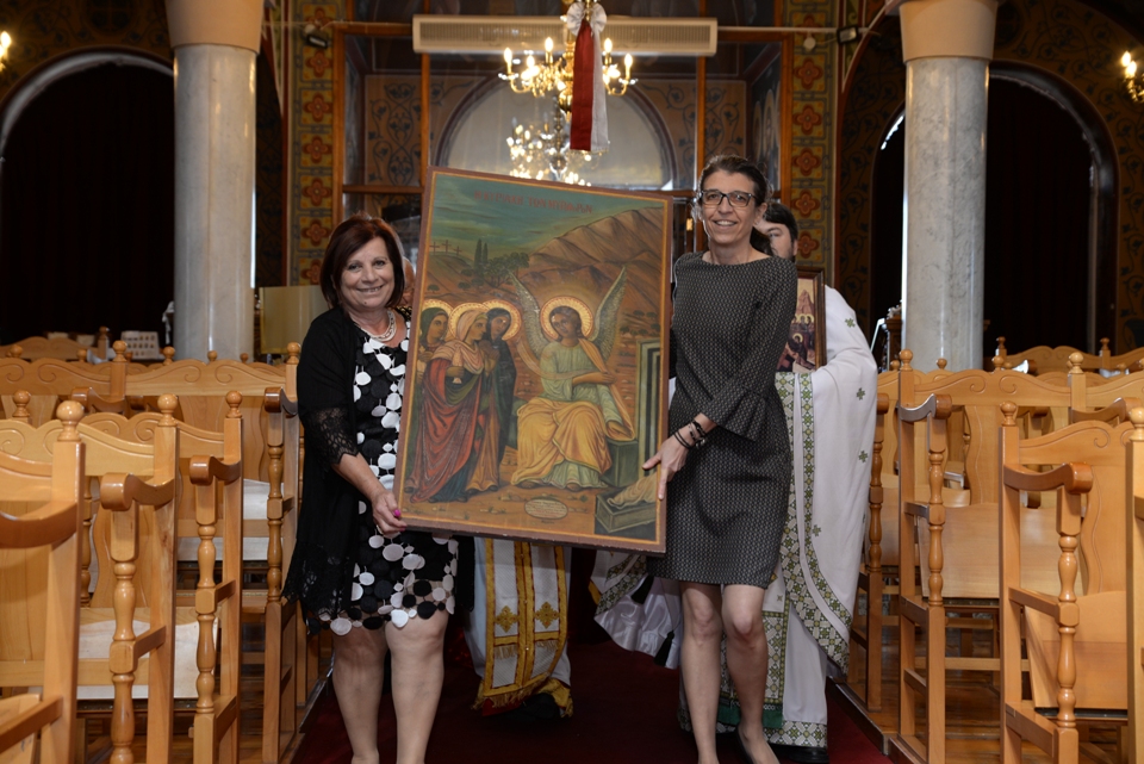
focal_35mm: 56
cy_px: 382
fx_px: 1780
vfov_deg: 24.2
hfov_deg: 35.6
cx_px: 572
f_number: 5
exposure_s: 1/80
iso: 500
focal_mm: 56
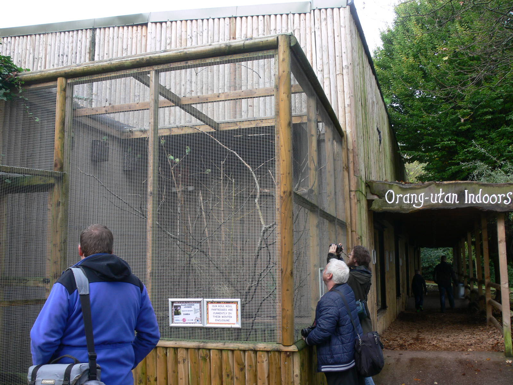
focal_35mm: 35
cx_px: 256
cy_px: 192
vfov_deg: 40.7
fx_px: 519
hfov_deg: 52.6
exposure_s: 1/80
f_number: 4
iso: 80
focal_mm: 7.4
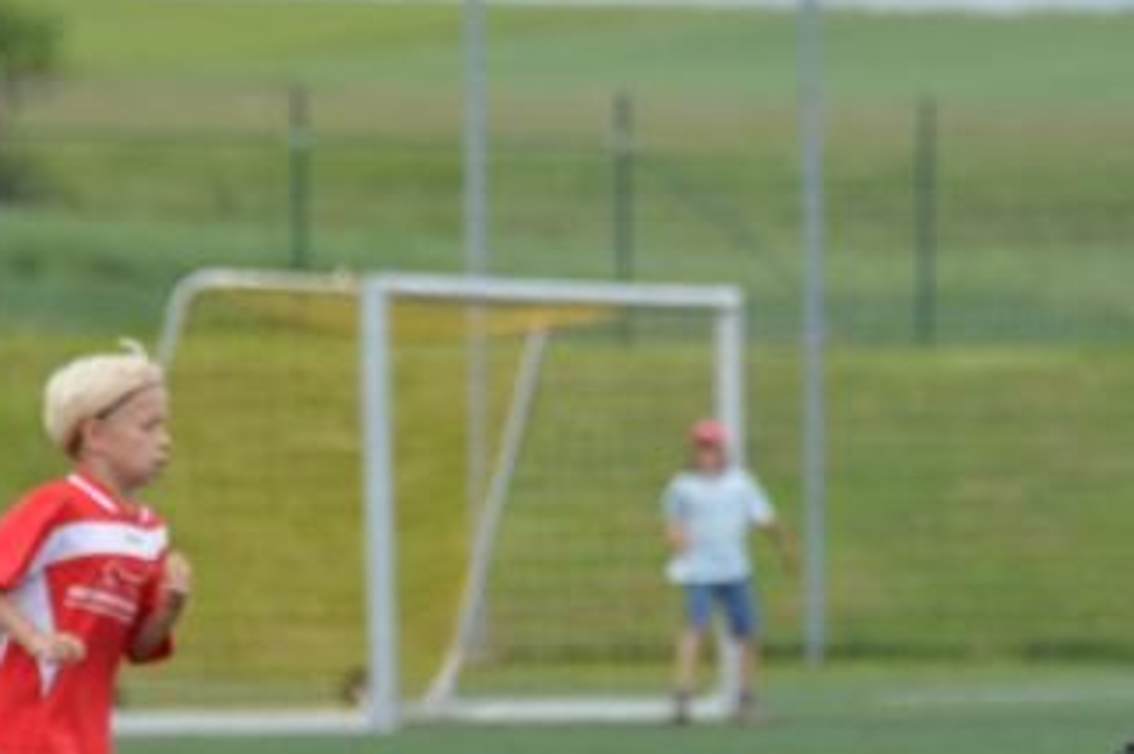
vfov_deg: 2.9
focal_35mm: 475
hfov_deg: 4.3
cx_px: 500
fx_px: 14947
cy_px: 502
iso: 400
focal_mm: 170
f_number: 5.6
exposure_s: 1/1250
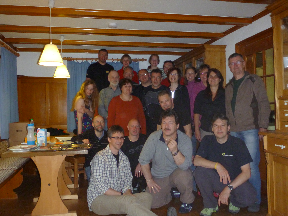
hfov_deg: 54.0
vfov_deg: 41.8
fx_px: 283
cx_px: 144
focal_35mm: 34
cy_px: 108
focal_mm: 6
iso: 640
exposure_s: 1/60
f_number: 3.7
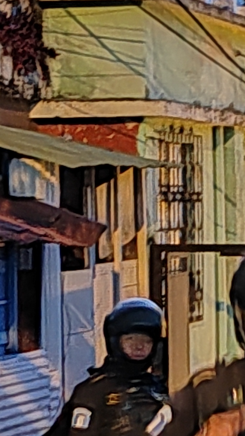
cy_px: 459
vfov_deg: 11.9
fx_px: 2068
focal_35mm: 179
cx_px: 279
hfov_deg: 6.7
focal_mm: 5.52
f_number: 1.9
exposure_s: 1/20
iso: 5782
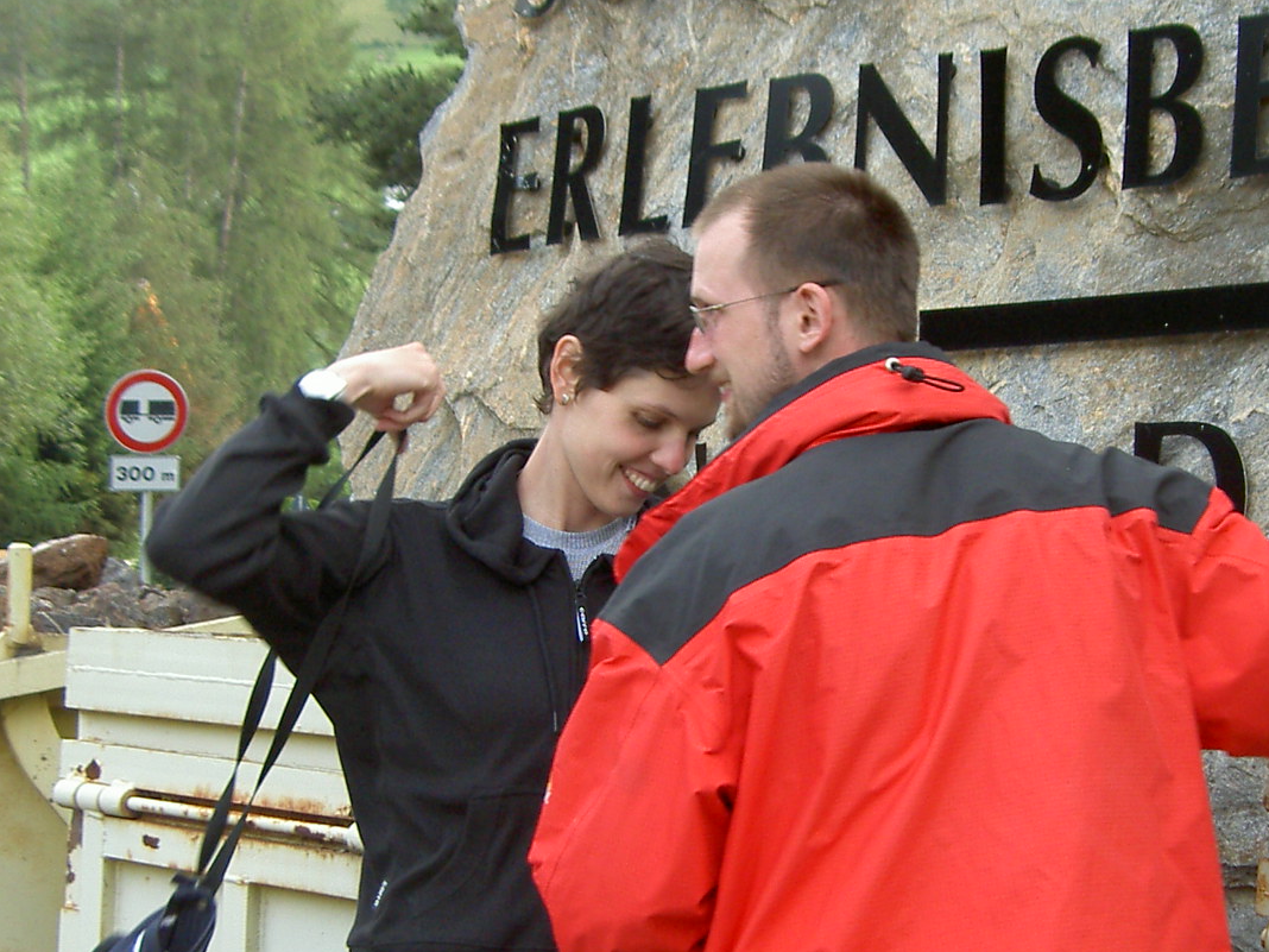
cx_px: 740
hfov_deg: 23.5
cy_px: 658
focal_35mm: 83
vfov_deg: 17.7
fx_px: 3043
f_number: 2.8
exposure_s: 1/60
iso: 100
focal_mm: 8
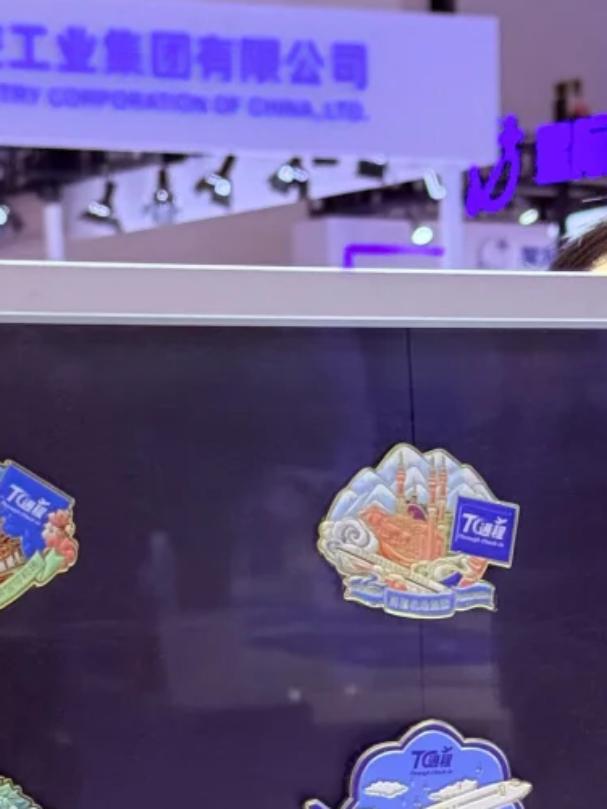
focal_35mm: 138
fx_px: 3225
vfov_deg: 14.2
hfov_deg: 10.7
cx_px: 415
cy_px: 709
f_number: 1.78
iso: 100
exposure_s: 1/243
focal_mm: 6.76
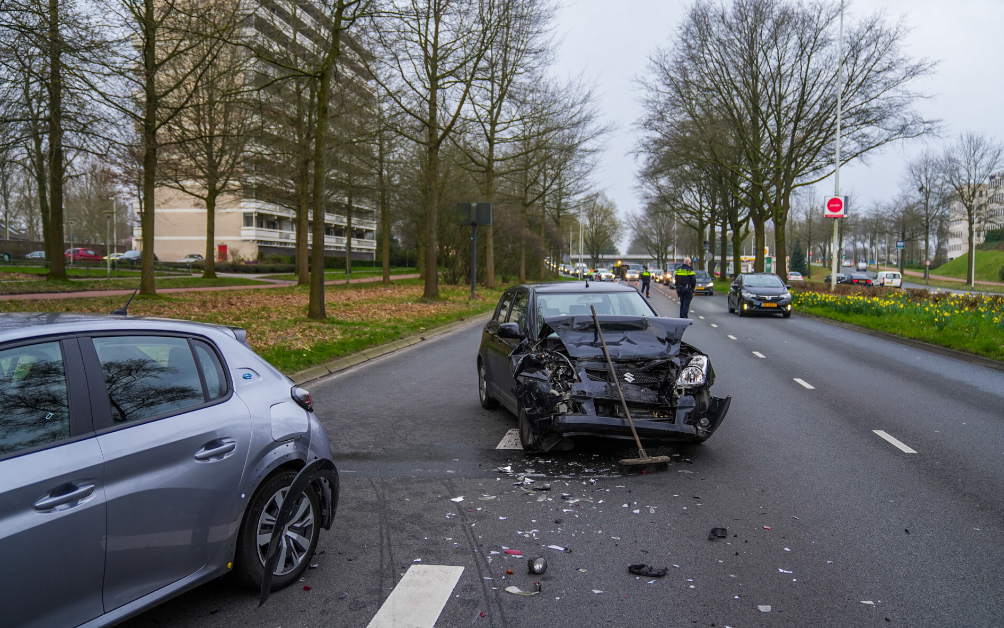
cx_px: 507
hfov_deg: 61.2
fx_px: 848
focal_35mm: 31
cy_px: 325
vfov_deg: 40.6
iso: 320
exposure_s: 1/400
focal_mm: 30
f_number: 2.8
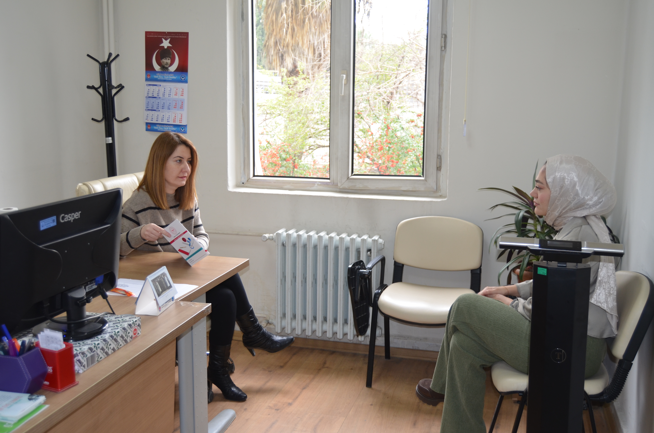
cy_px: 216
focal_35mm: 36
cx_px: 327
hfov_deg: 53.2
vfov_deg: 36.7
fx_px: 653
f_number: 3.8
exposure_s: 1/60
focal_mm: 24
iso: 400
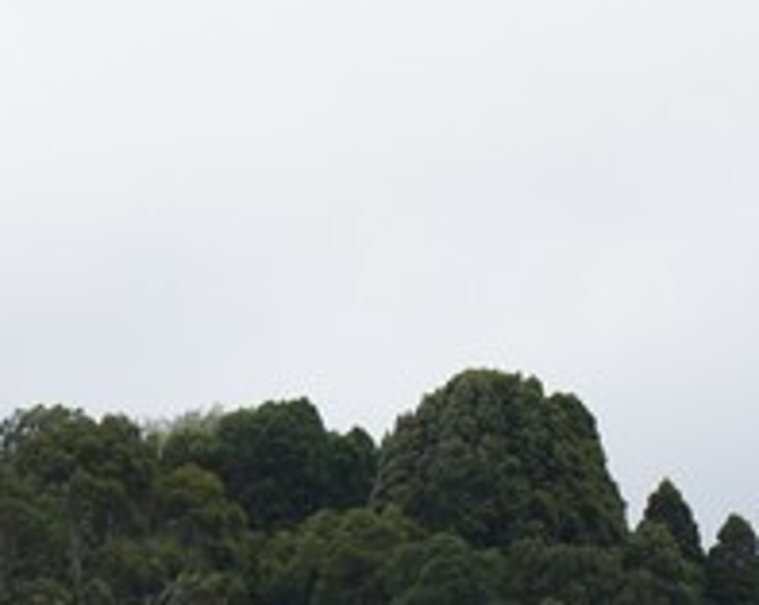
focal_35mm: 426
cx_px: 536
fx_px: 9546
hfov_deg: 4.6
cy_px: 1079
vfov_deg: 3.6
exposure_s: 1/250
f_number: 8
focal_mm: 55
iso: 200
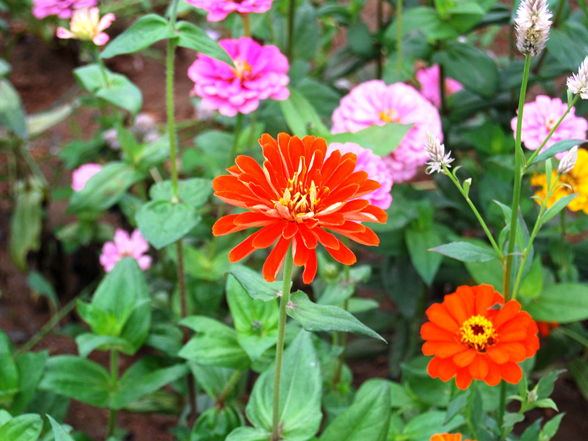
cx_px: 316
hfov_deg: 21.6
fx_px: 1538
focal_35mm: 91
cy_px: 218
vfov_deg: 16.3
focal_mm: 55
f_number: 5.6
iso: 200
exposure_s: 1/40
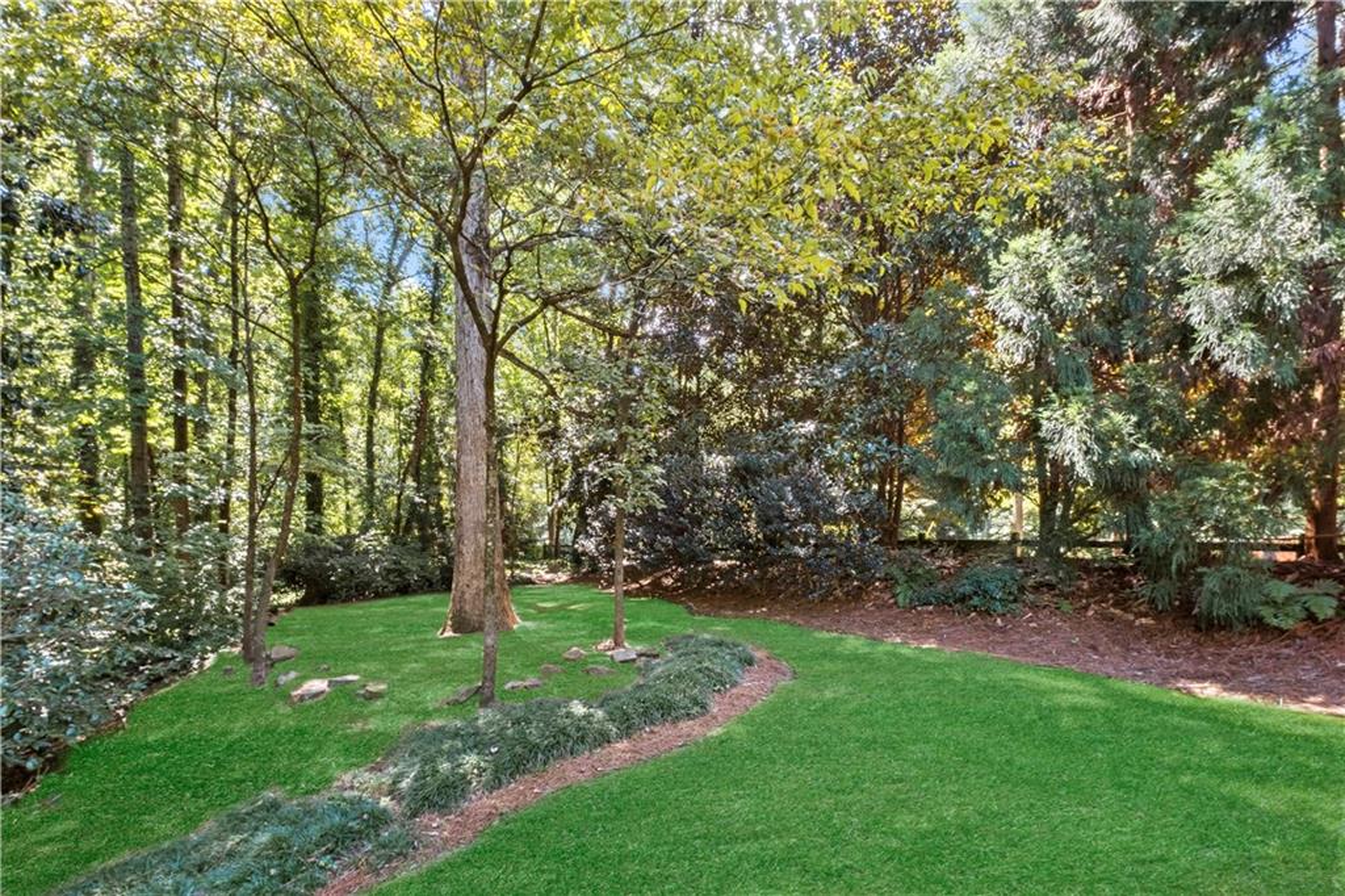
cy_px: 448
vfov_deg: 77.3
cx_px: 672
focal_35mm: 15
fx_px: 560
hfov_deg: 100.4
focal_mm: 10
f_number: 16
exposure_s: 1/1.67
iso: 200
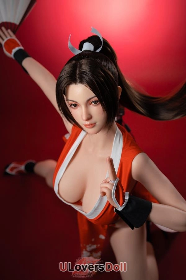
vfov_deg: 39.6
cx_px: 93
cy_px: 140
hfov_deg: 27.0
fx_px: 387
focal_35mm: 50
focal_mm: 50
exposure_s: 1/160
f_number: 2.8
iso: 200
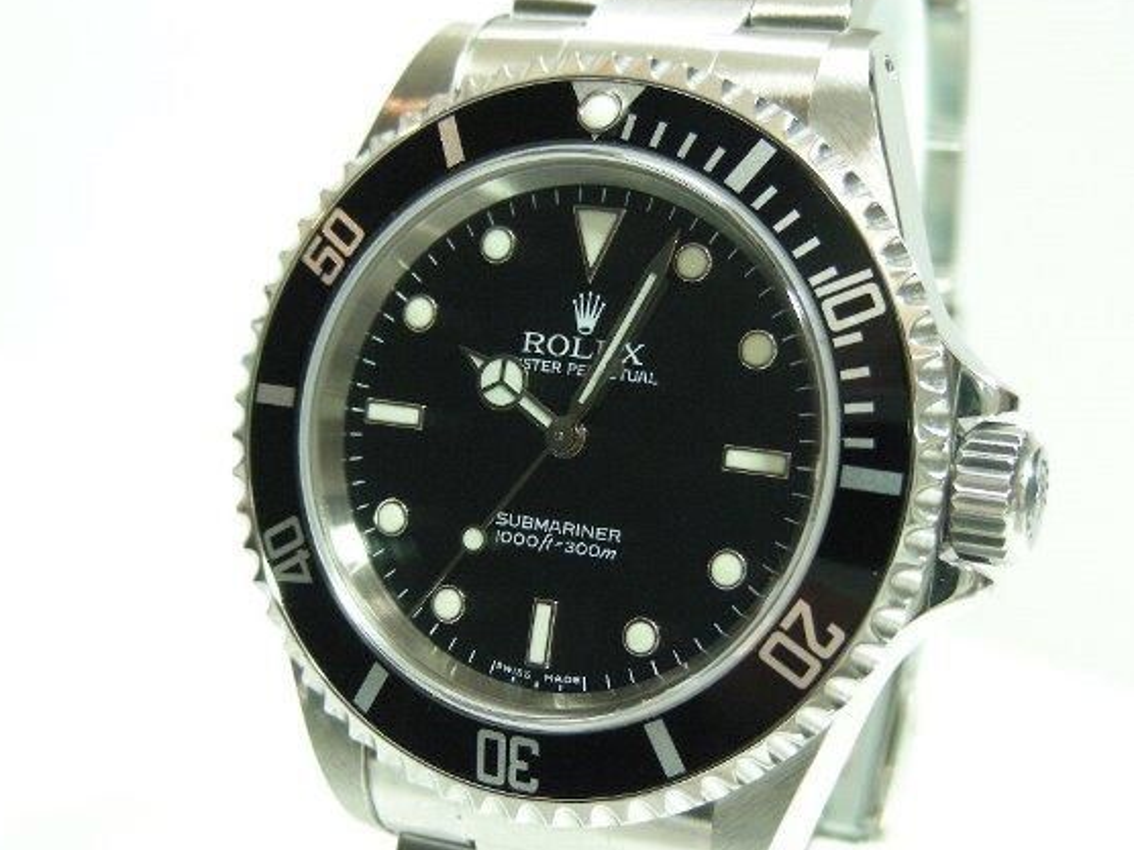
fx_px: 1998
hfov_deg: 31.7
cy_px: 475
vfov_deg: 24.0
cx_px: 624
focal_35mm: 61
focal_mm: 8.8
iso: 200
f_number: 3.5
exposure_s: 1/14.7
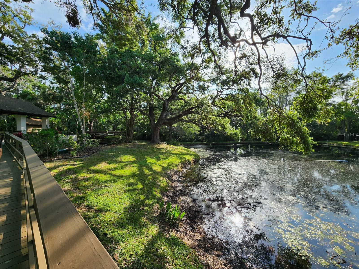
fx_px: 135
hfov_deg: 106.2
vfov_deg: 89.9
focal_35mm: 13
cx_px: 180
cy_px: 134
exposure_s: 1/1208
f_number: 2.2
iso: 50
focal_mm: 2.2
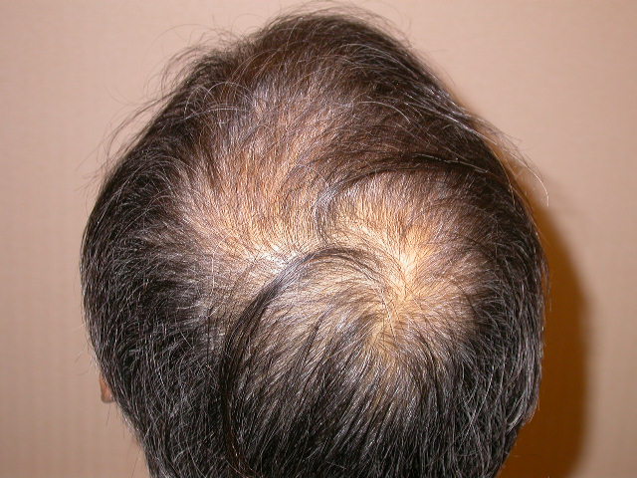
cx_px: 318
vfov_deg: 22.3
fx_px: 1215
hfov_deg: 29.4
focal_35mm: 66
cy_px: 239
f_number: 3.2
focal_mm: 13.8
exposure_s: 1/60.3
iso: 100
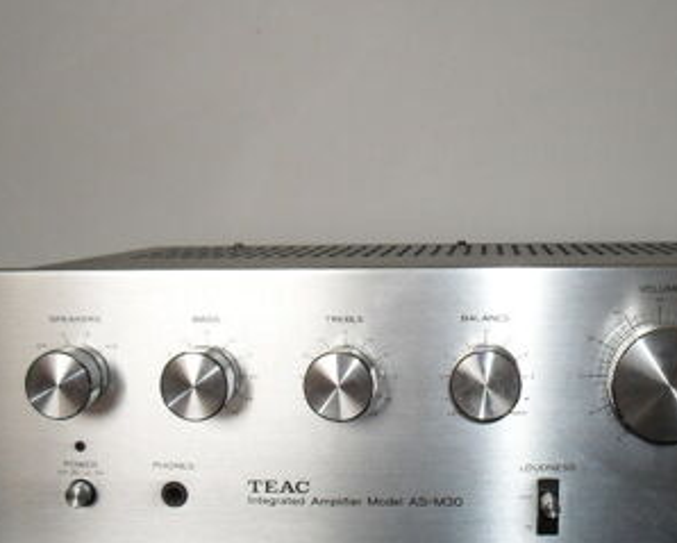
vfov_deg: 27.7
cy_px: 261
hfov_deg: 33.8
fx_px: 1103
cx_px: 457
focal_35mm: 55
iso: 200
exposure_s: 1/45
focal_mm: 6.3
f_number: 3.2
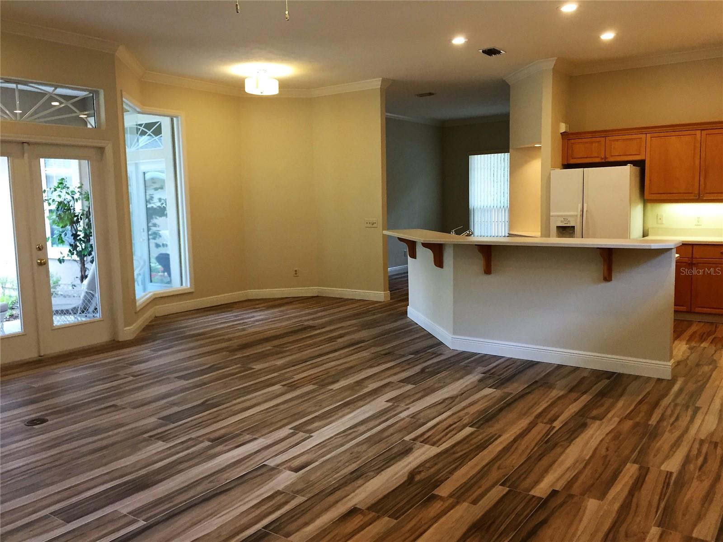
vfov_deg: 48.2
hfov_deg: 61.7
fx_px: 606
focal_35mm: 29
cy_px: 271
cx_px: 362
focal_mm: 4.15
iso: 40
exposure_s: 1/30
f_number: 2.2
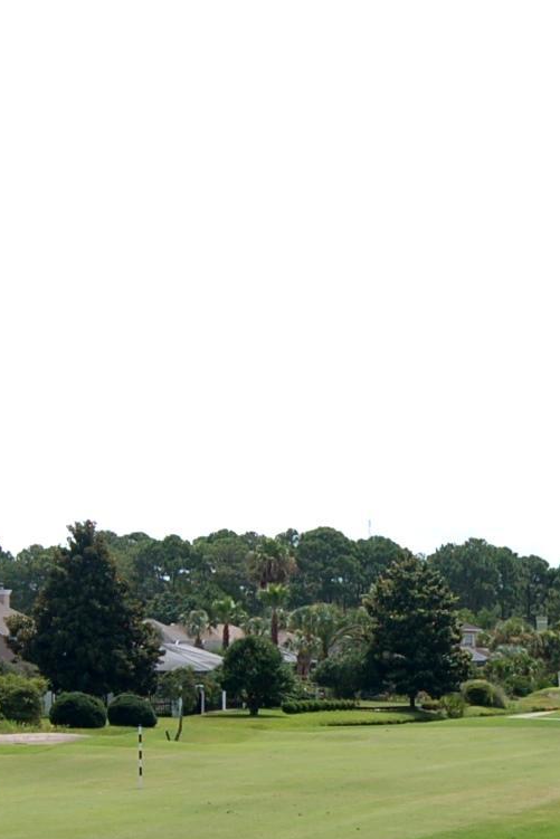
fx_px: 2519
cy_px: 648
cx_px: 513
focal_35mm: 108
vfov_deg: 18.8
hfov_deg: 12.6
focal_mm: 24
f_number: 8
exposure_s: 1/500
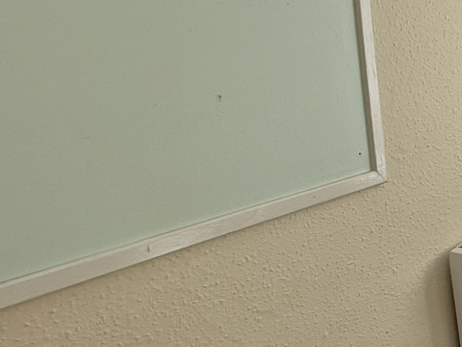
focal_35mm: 53
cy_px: 132
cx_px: 655
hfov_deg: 27.5
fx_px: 707
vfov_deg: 27.4
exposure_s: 1/751
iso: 64
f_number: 2.2
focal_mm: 2.22
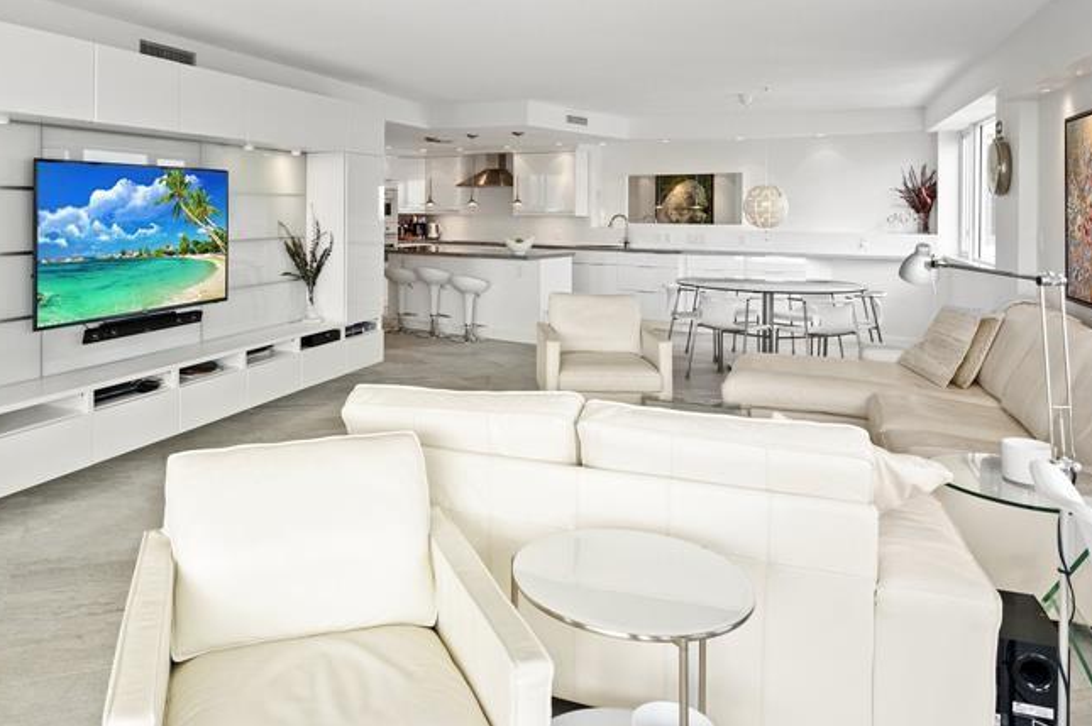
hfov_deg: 66.5
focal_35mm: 27
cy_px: 221
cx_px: 413
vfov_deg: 46.8
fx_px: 818
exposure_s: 1/15
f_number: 8
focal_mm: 17
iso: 200
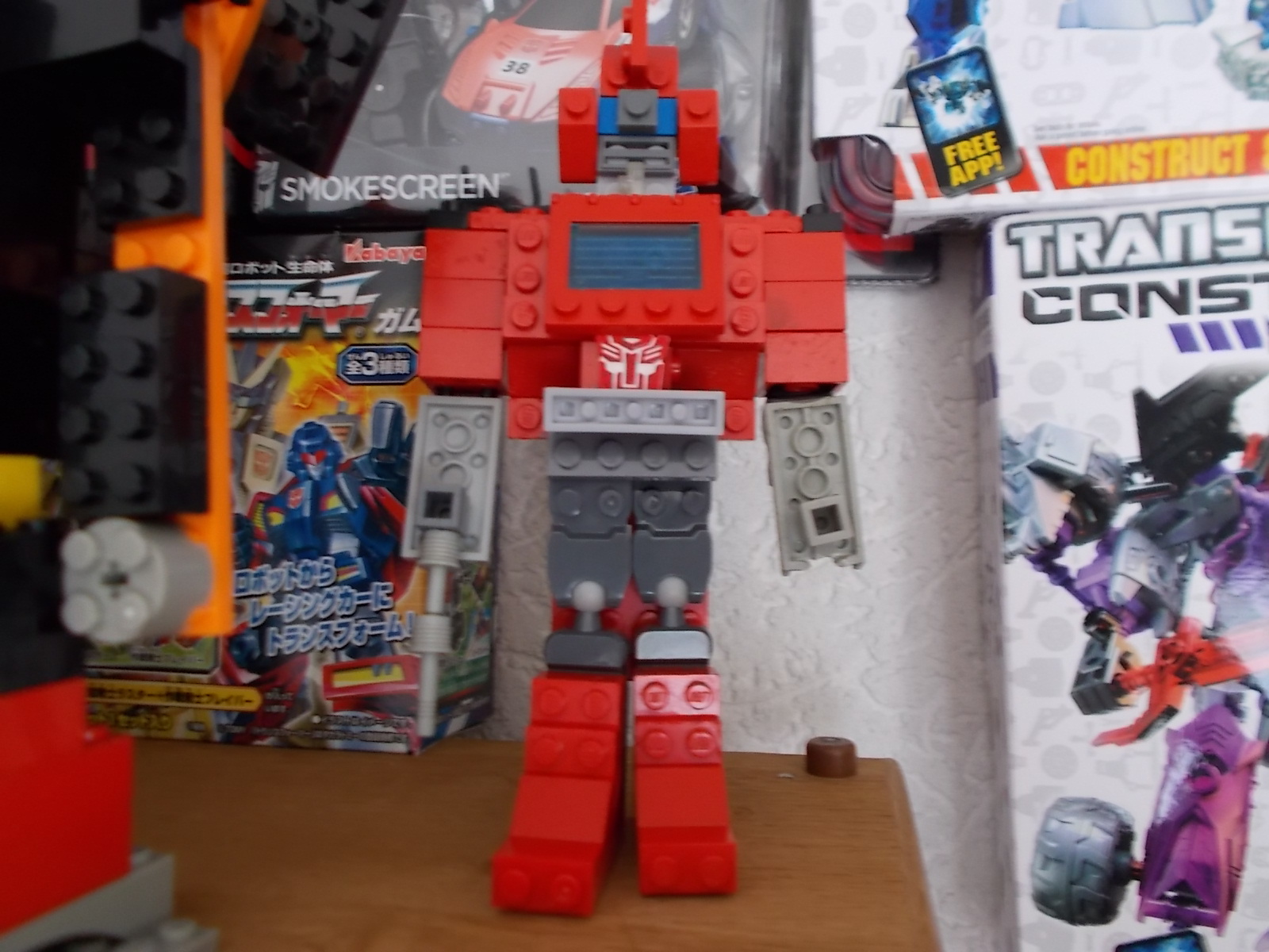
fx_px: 1100
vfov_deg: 46.8
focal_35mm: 30
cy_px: 476
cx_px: 634
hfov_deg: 60.0
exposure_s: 1/10
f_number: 3.4
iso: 200
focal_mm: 5.3
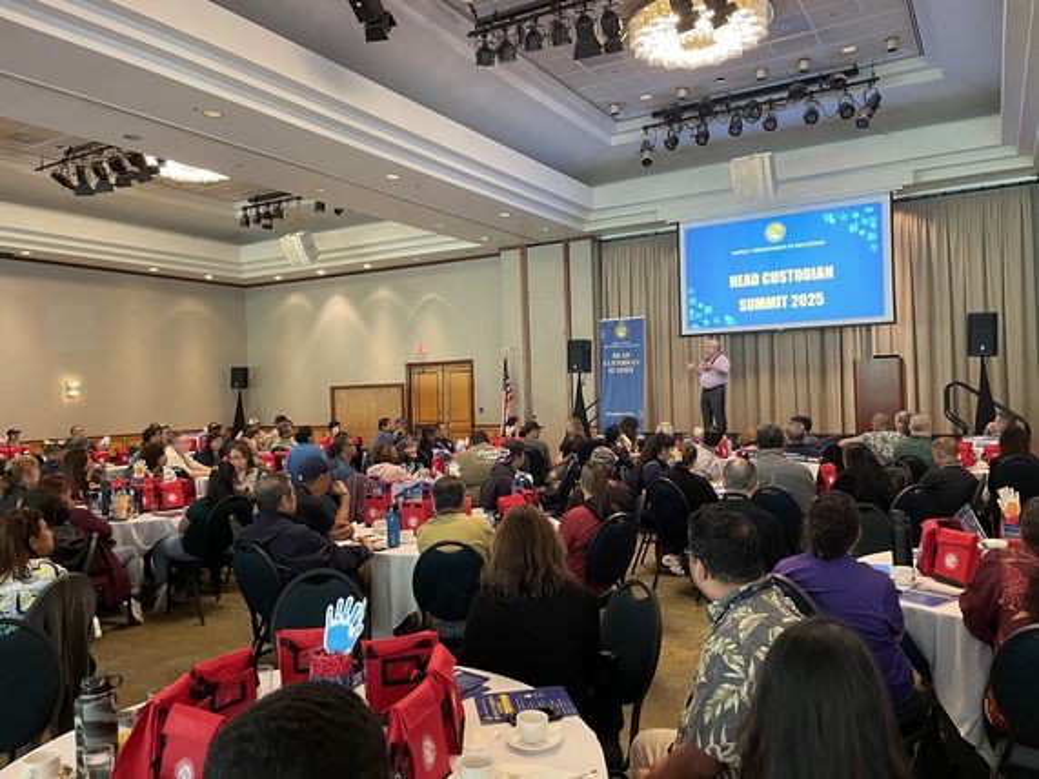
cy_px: 390
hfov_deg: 67.3
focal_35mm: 26
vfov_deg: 53.0
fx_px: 780
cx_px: 520
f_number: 1.6
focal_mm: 4.2
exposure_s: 1/40
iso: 400
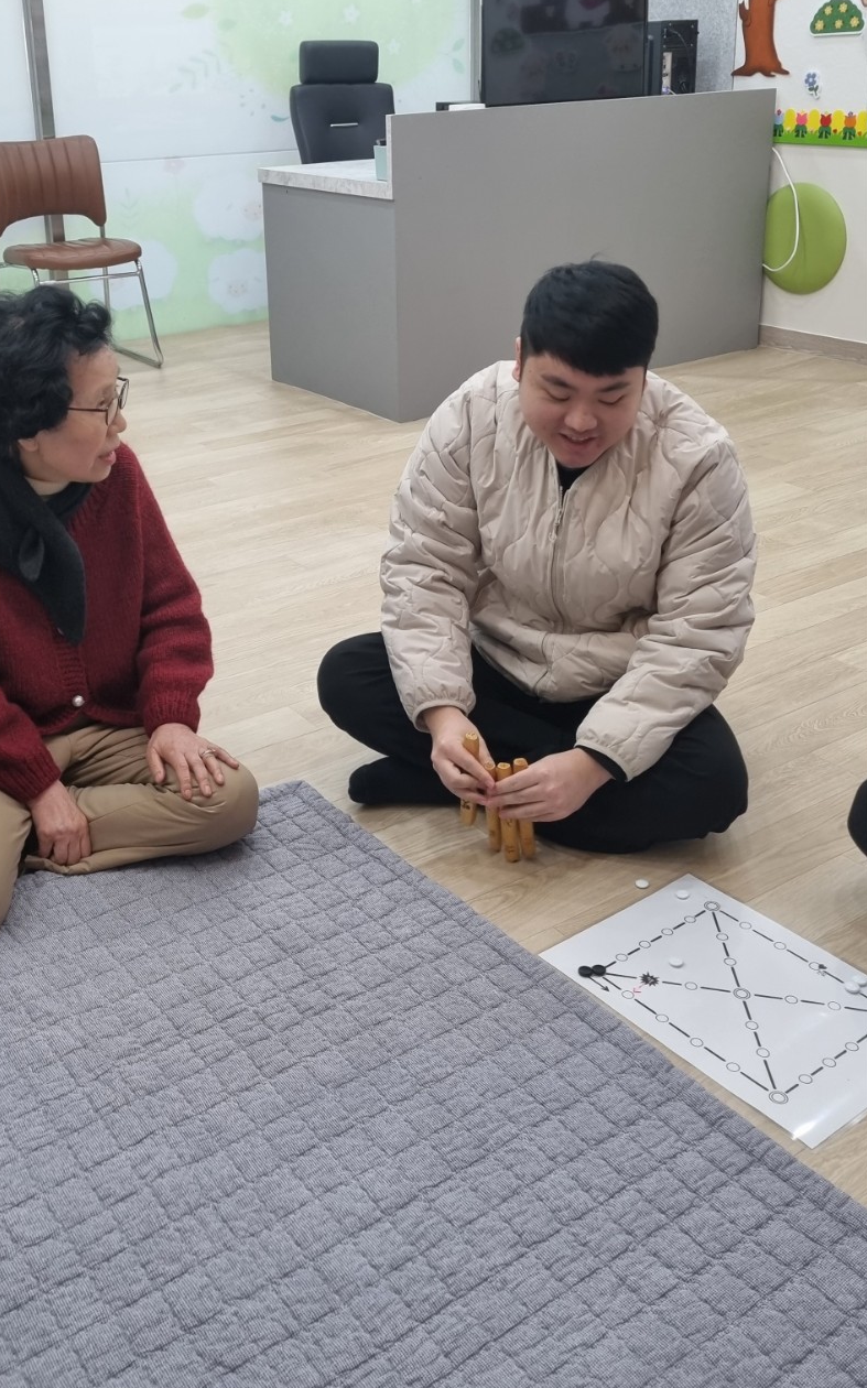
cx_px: 343
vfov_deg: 66.5
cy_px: 700
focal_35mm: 28
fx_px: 1059
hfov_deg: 44.3
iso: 160
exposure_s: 1/120
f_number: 1.8
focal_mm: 5.4
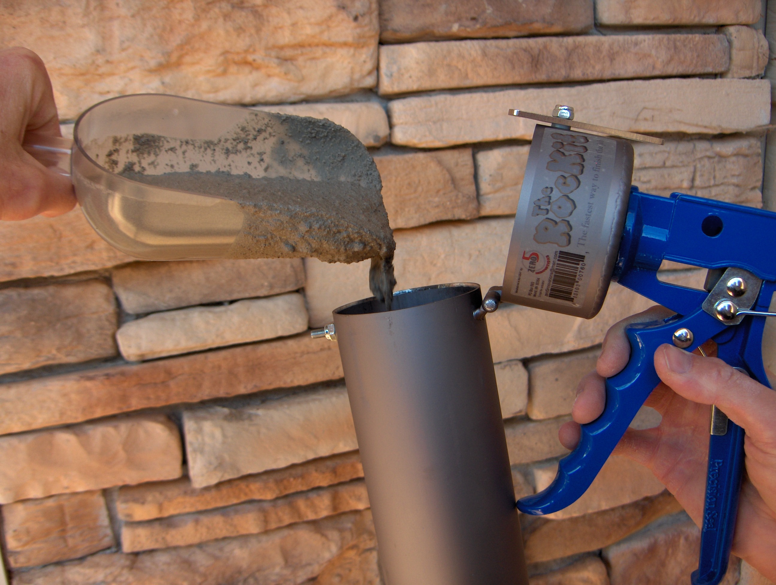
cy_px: 292
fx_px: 876
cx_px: 388
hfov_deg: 47.8
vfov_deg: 36.9
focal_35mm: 39
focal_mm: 8
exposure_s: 1/95.1
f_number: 2.8
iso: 100
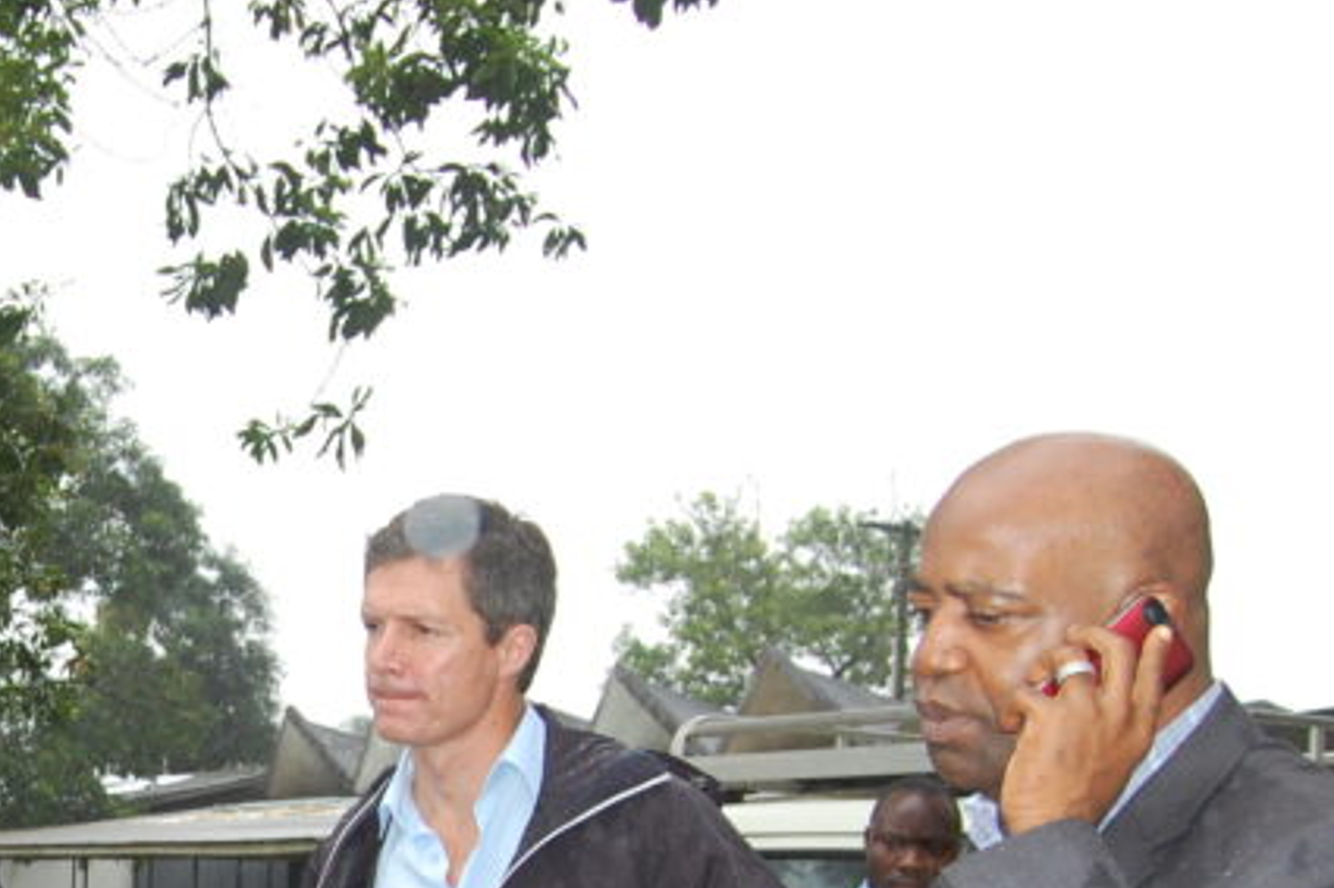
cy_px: 864
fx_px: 2408
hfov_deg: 28.9
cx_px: -13
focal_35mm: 65
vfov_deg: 20.3
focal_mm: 18
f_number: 5
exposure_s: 1/500
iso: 400
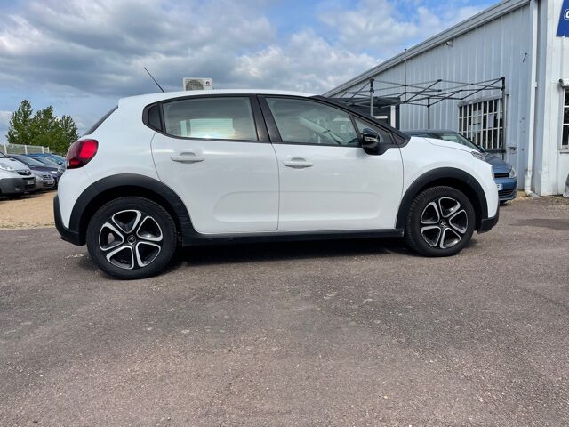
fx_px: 427
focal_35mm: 26
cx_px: 284
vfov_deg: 53.1
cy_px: 214
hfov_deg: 67.3
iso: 32
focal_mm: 4.2
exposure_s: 1/4132
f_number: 1.6
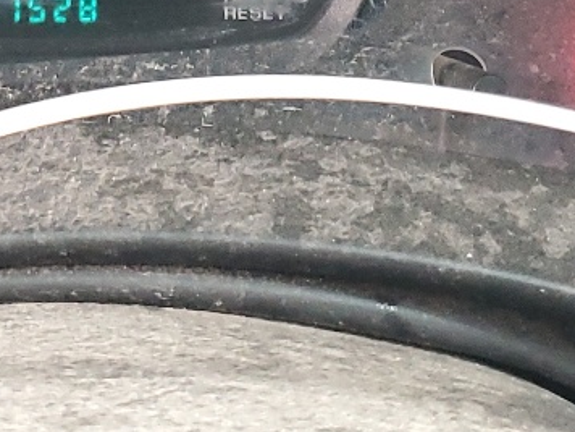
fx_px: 1943
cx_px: 89
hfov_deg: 16.7
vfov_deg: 11.9
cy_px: -286
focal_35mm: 117
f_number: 1.5
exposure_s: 1/60.2
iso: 228
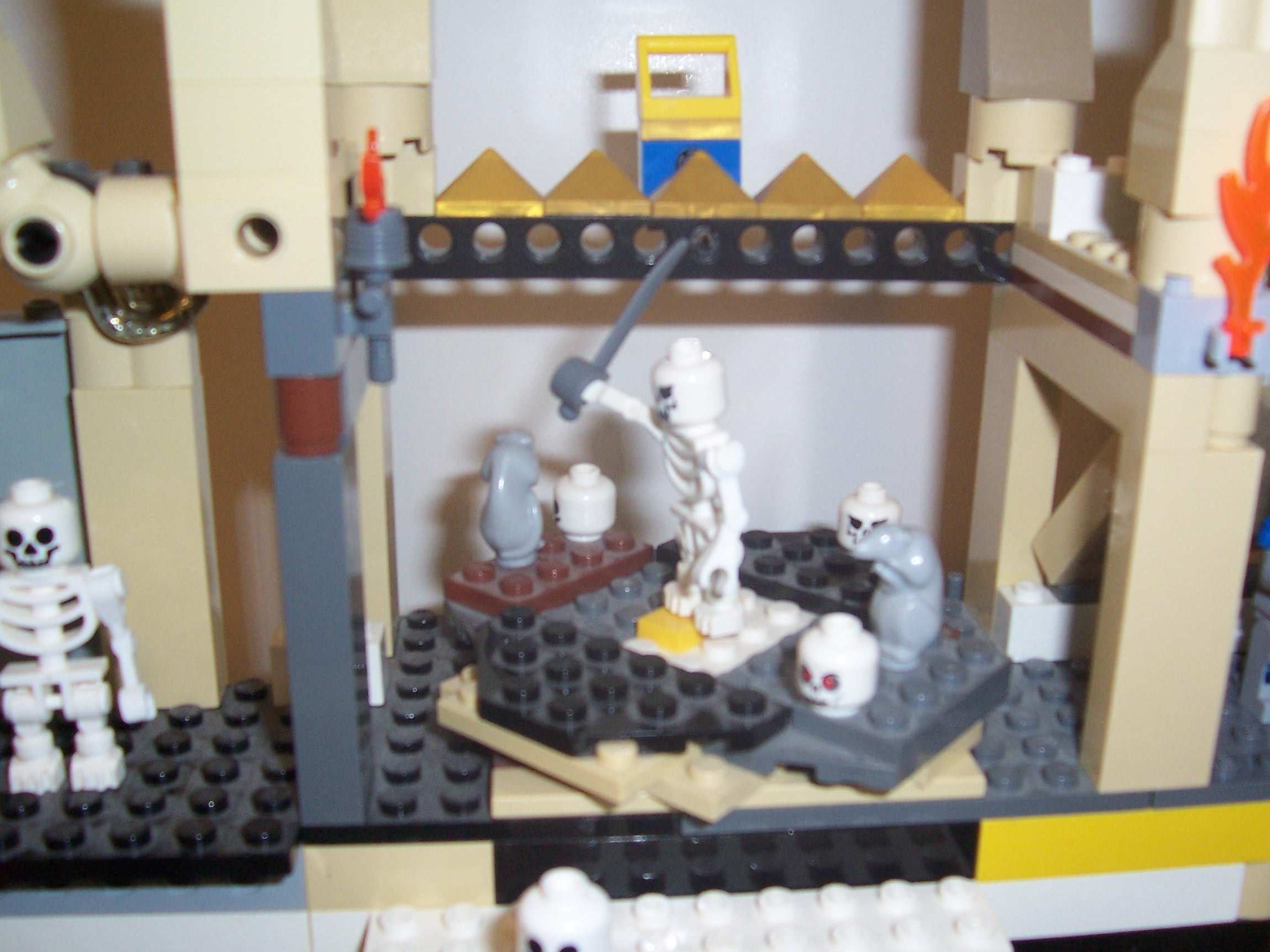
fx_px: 1394
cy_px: 457
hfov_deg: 48.9
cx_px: 700
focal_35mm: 38
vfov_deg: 37.7
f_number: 2.7
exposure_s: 1/60
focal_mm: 5.6
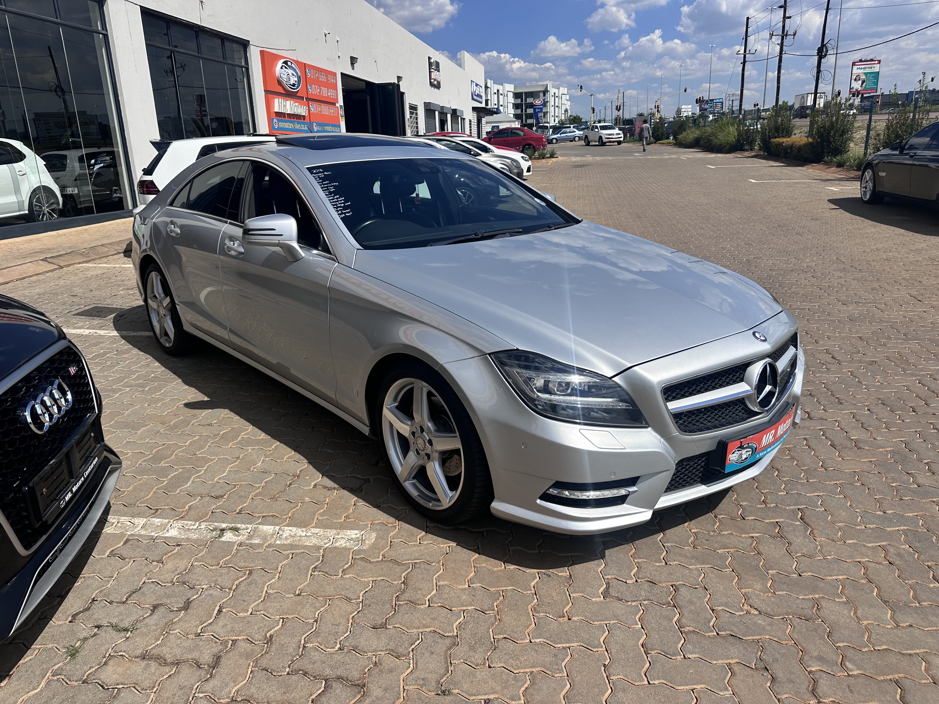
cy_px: 352
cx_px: 470
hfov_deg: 71.6
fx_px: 651
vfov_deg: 56.8
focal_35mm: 24
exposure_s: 1/7042
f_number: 1.78
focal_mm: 6.86
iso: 80
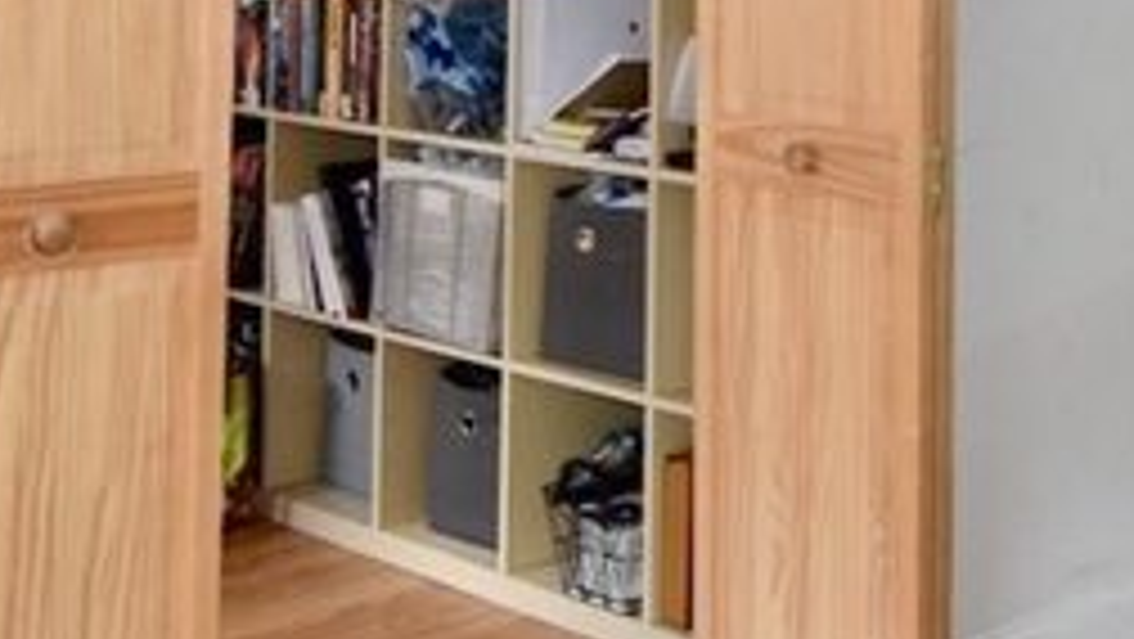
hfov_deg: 29.3
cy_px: -245
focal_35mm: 70
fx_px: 2109
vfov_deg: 16.1
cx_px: 940
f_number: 2.8
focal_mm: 11
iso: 400
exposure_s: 1/80
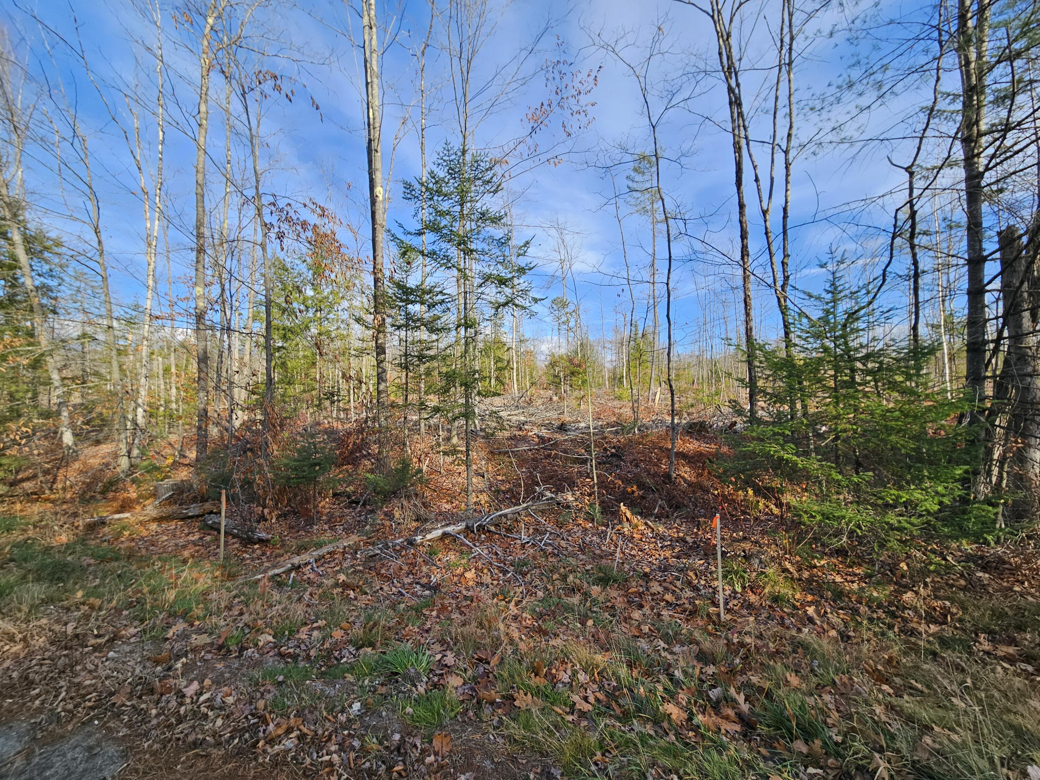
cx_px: 520
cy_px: 390
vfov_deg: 89.9
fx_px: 391
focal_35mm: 13
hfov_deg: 106.2
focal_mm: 2.2
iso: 50
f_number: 2.2
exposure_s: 1/924
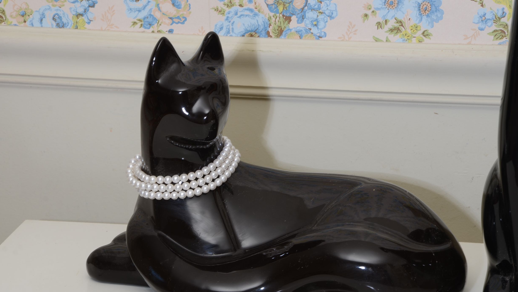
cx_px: 259
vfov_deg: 7.3
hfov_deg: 13.0
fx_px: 2274
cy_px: 154
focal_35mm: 166
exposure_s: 1/60
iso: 100
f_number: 10
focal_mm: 105
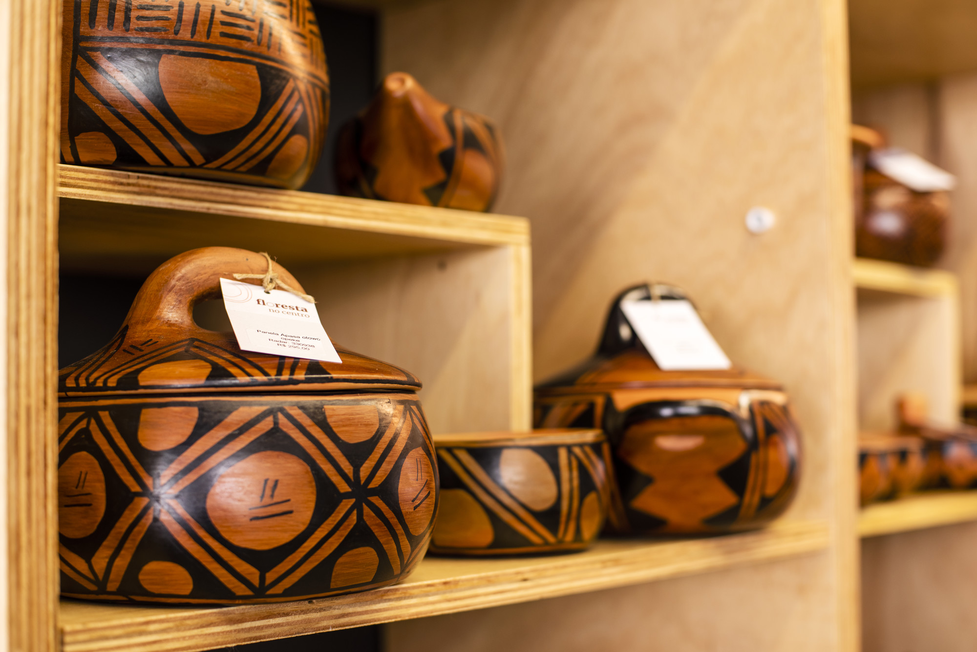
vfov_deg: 27.0
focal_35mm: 50
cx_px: 488
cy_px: 326
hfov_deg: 39.6
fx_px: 1357
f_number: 2.8
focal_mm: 50
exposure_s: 1/8
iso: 100
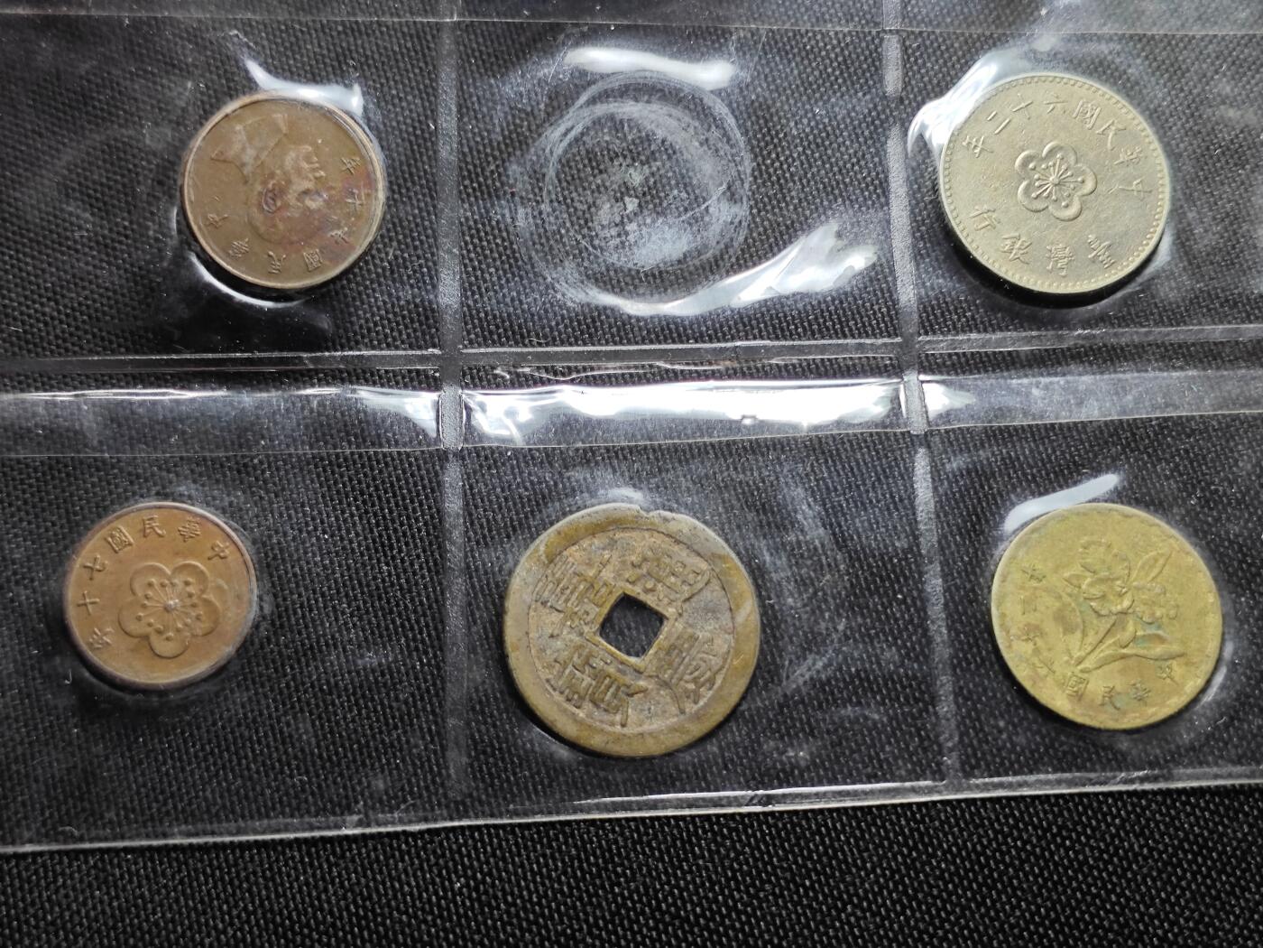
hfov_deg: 38.9
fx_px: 1788
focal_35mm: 49
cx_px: 632
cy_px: 474
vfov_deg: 29.7
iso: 100
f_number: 1.6
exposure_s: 1/100
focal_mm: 5.84
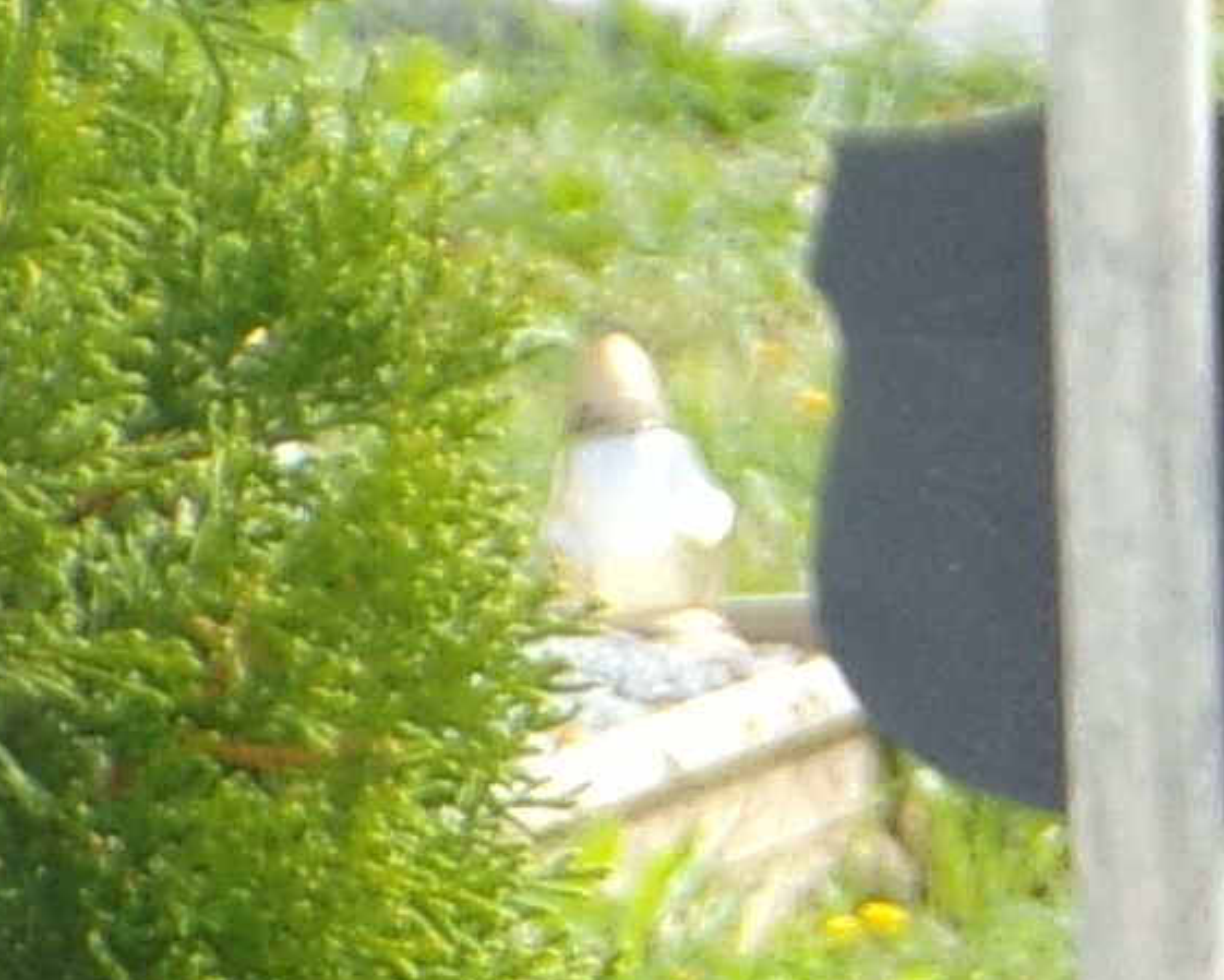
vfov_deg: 3.4
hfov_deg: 4.1
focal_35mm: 449
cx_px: 4580
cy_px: 1901
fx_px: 16268
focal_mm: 10.1
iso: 80
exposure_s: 1/240
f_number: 3.7
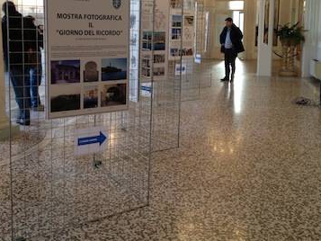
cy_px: 82
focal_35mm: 49
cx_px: 140
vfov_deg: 29.5
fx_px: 455
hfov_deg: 38.8
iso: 64
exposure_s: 1/24
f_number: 2.4
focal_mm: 4.28
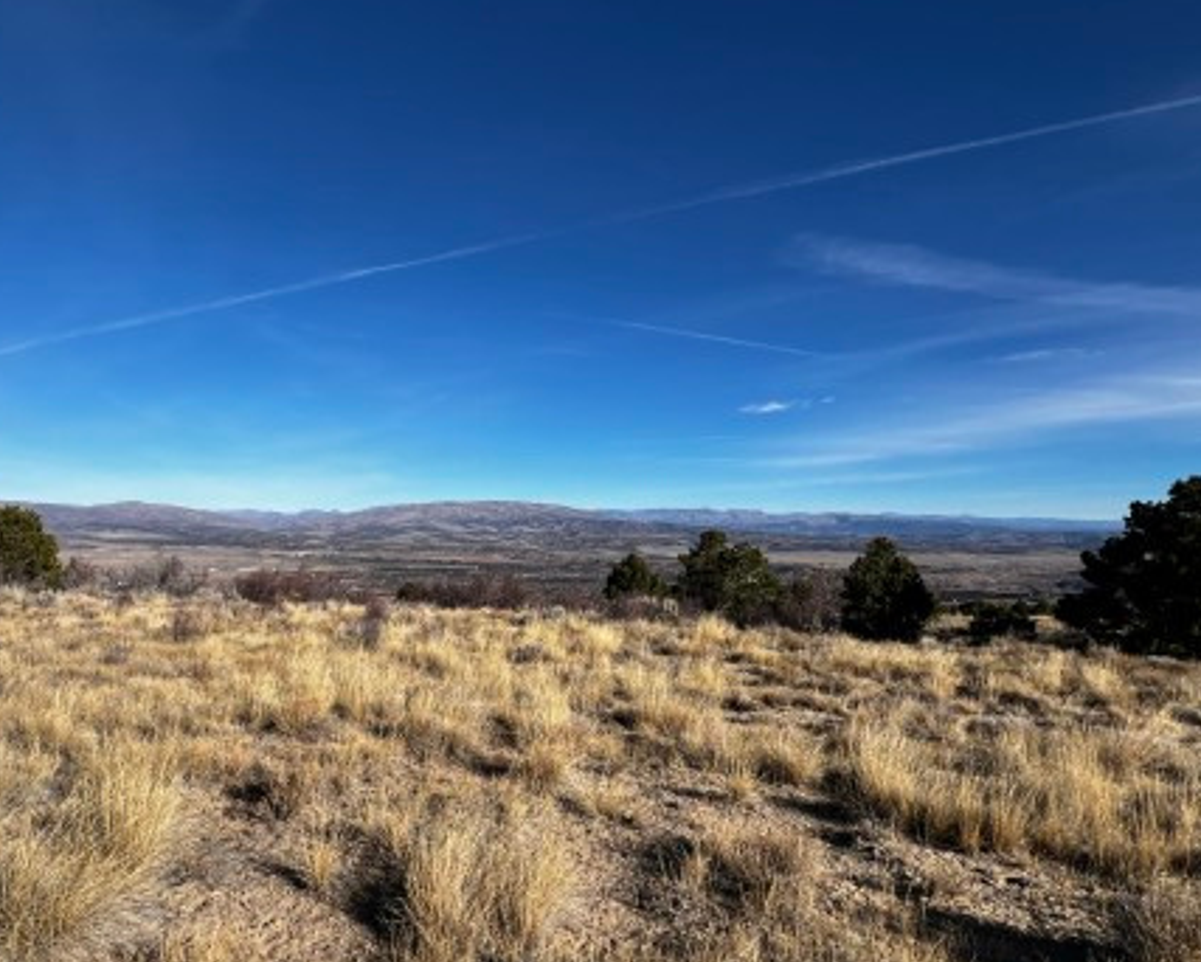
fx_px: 676
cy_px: 518
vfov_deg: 70.8
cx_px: 543
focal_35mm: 19
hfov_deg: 83.0
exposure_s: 1/2053
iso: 32
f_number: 1.8
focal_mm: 1.57
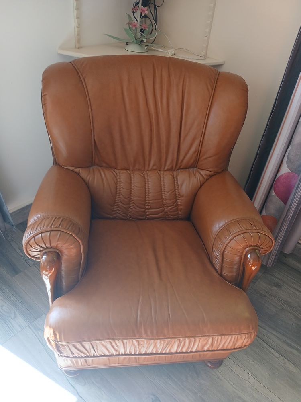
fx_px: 301
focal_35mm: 26
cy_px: 201
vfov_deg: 67.3
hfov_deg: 53.1
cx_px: 150
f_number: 1.8
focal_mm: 3.98
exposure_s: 1/50
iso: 125
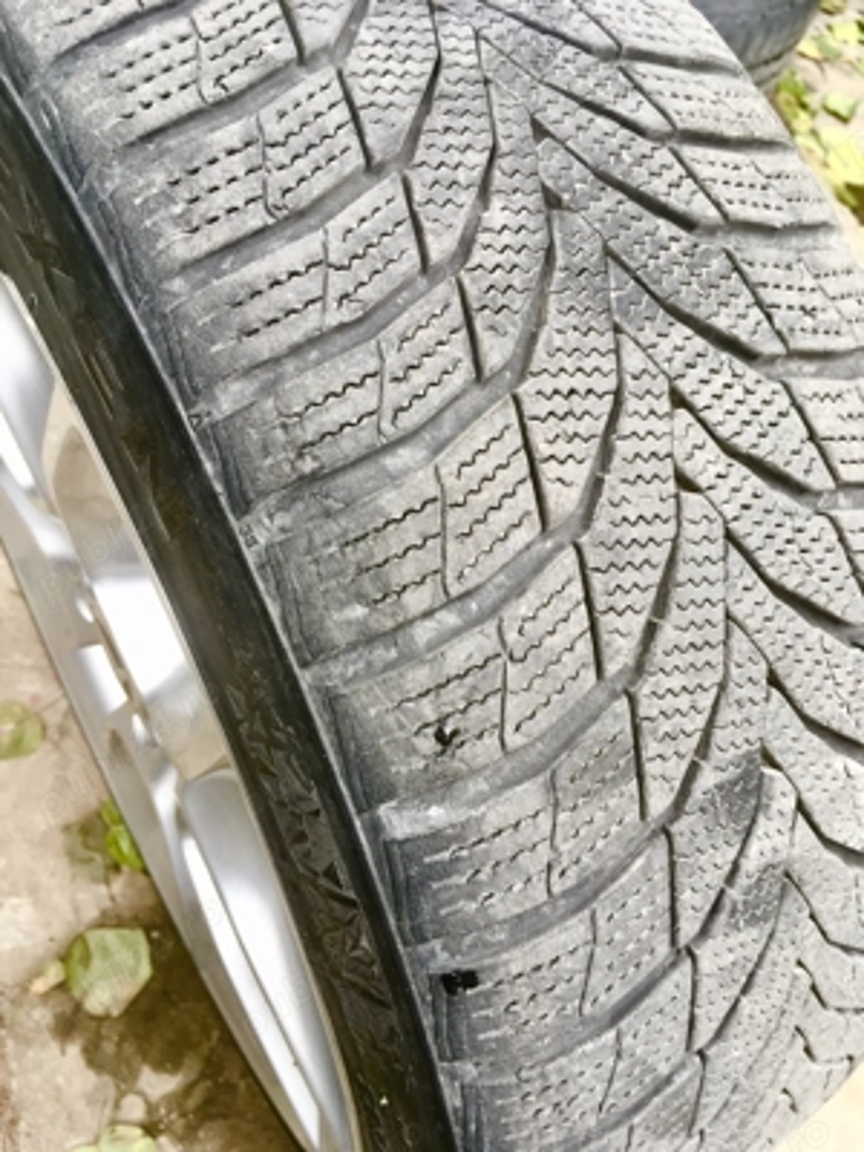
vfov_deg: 61.7
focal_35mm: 29
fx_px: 965
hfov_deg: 48.2
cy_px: 576
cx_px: 432
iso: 25
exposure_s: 1/100
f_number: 2.2
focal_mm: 4.15
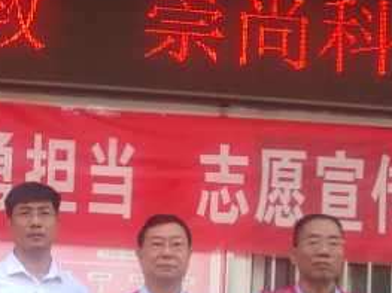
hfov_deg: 17.0
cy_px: 367
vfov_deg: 12.6
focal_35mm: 114
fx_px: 1290
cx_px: 31
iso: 50
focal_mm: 4.35
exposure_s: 1/259
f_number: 1.8
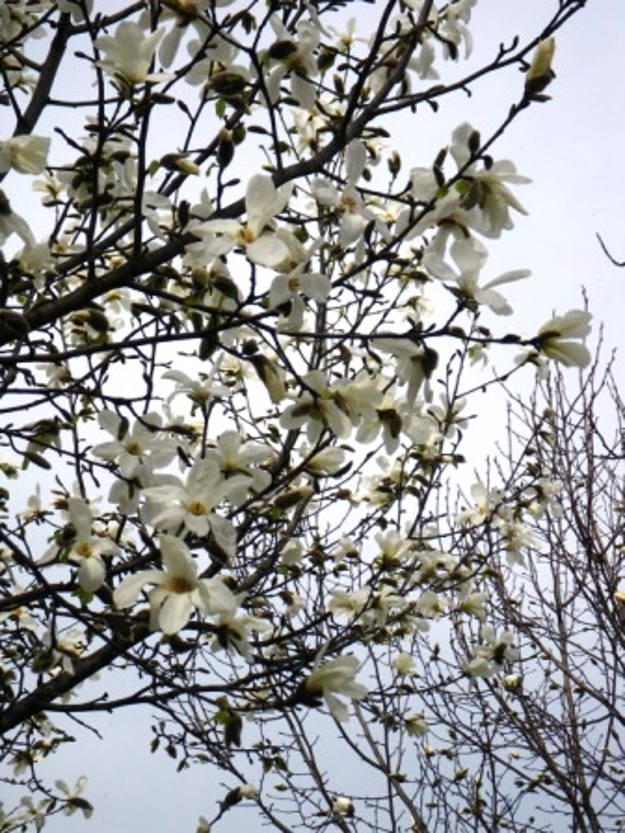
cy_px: 416
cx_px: 312
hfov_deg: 15.7
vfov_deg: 20.9
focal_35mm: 94
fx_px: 2263
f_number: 5
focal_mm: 16.7
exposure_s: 1/320
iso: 50
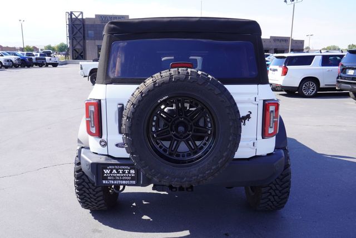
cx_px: 178
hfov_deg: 61.9
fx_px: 297
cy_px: 119
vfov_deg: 43.7
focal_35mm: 30
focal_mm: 20
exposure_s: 1/100
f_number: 7.1
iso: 100
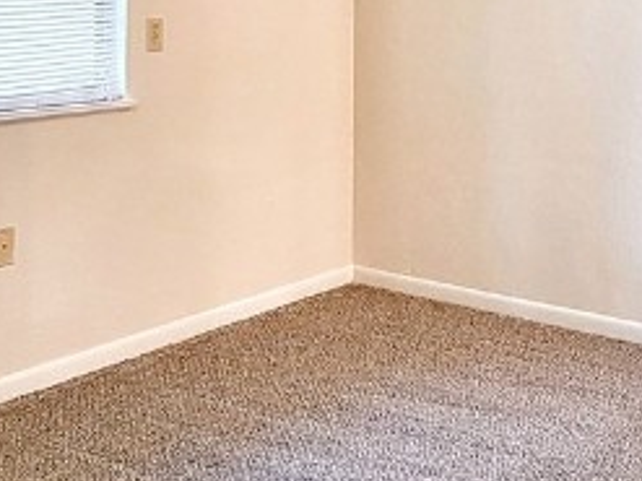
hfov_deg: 35.4
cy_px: 13
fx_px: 1001
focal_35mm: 54
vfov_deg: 25.8
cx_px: 403
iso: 640
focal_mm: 2.2
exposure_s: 1/24
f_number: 2.2
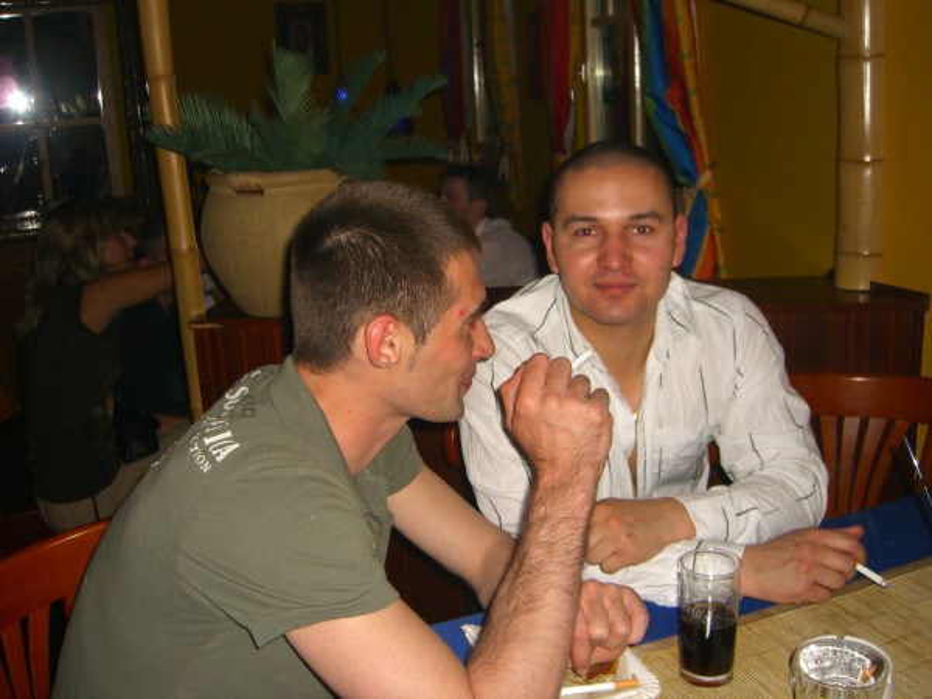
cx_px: 466
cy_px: 350
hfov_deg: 49.0
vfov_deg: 37.7
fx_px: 1023
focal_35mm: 38
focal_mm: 7.9
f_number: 2.8
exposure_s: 1/60
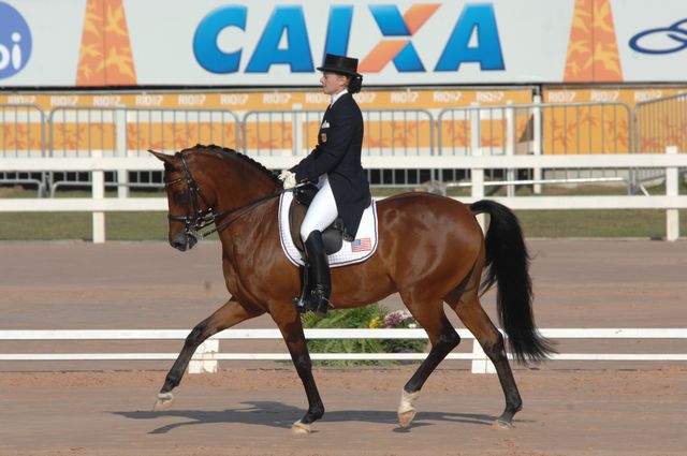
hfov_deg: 4.2
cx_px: 344
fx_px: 9434
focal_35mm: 495
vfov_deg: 2.8
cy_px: 228
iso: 200
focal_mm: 330
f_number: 9.5
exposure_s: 1/500
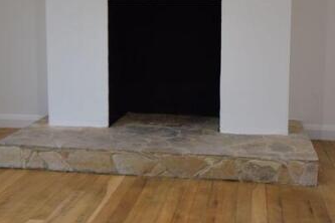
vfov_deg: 22.9
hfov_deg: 33.9
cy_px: 74
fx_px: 549
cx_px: 166
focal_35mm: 59
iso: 640
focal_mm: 20
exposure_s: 1/60
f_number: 4
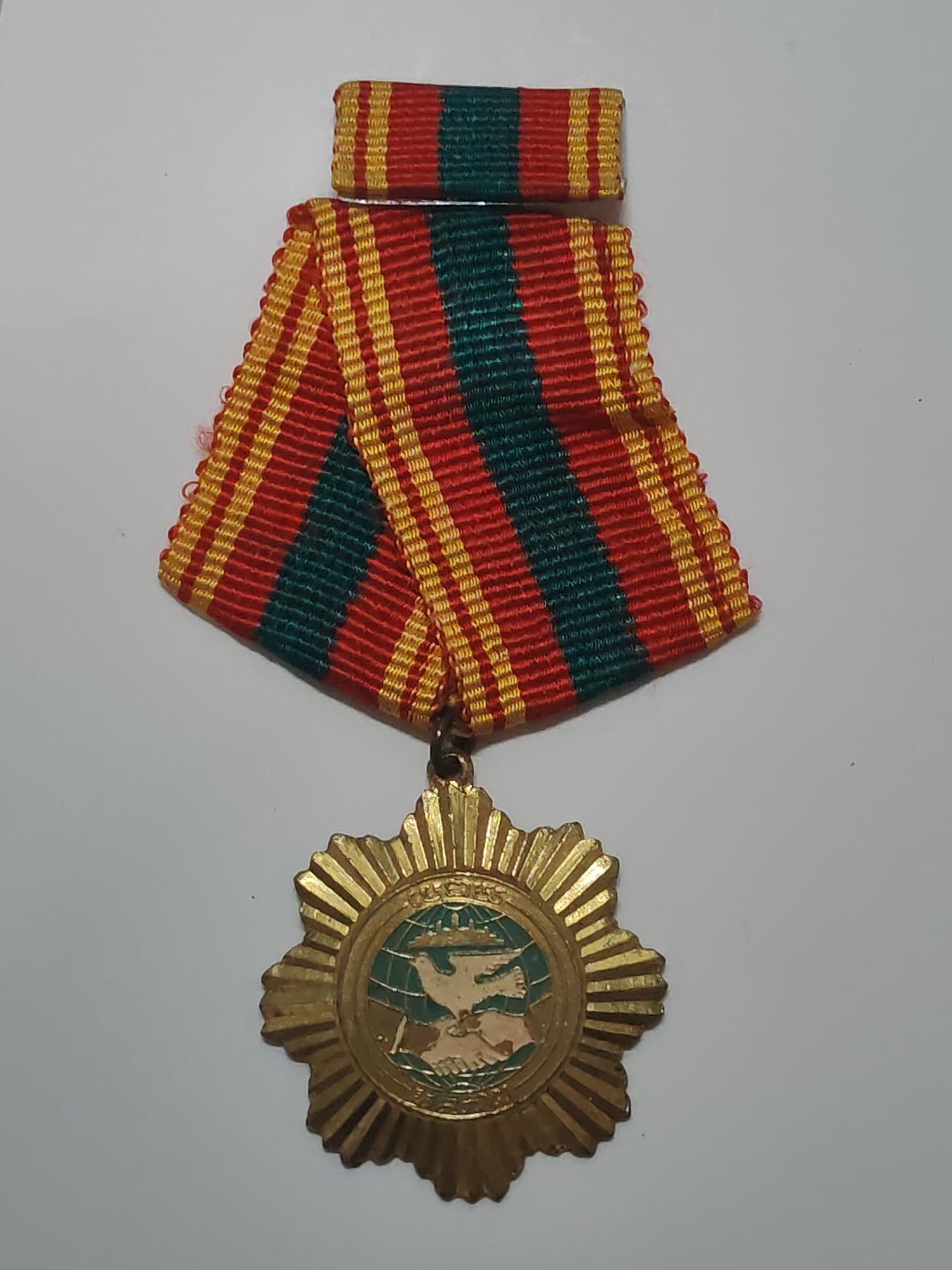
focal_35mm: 68
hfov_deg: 21.6
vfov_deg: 28.6
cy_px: 635
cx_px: 476
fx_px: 2493
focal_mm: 5.52
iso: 800
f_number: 1.95
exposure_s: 1/50
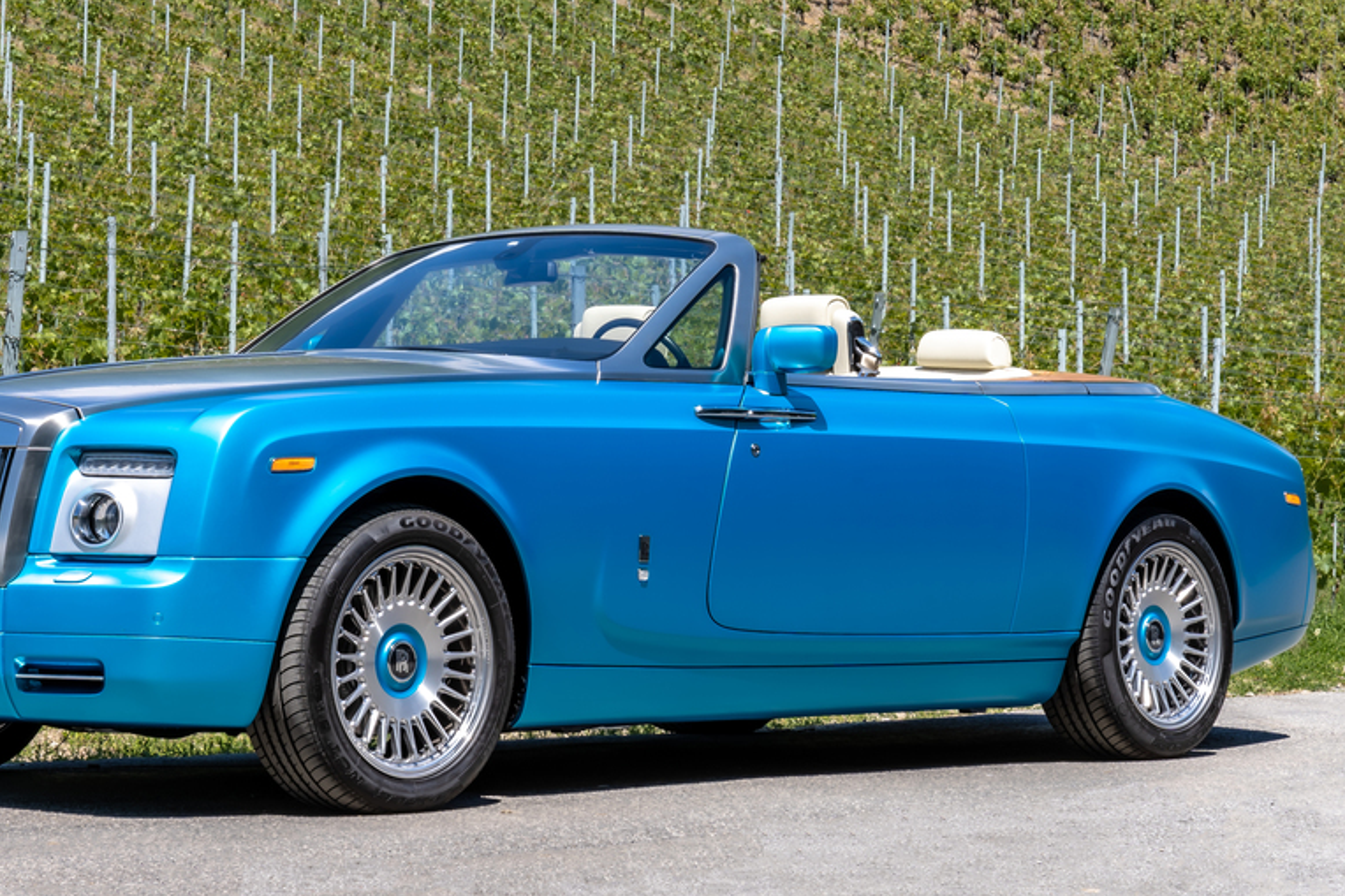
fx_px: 4109
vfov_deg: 12.4
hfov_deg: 18.6
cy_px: 327
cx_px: 523
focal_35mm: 110
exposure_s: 1/50
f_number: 16
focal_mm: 70
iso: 80
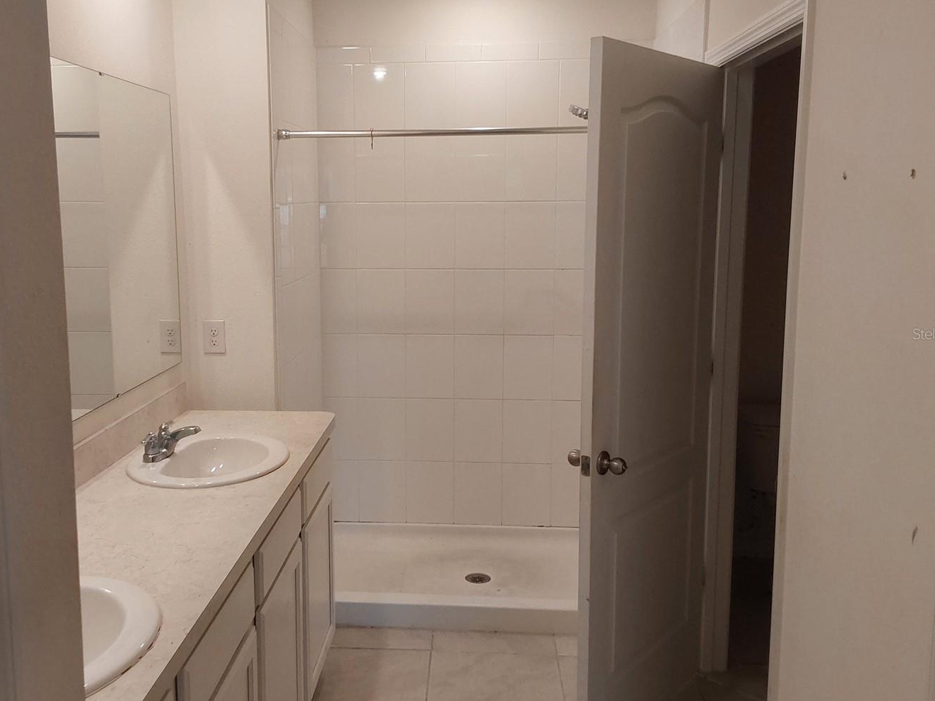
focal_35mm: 34
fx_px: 918
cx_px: 412
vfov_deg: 41.8
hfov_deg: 53.8
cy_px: 333
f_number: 1.9
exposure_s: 1/60
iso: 64
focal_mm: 2.91
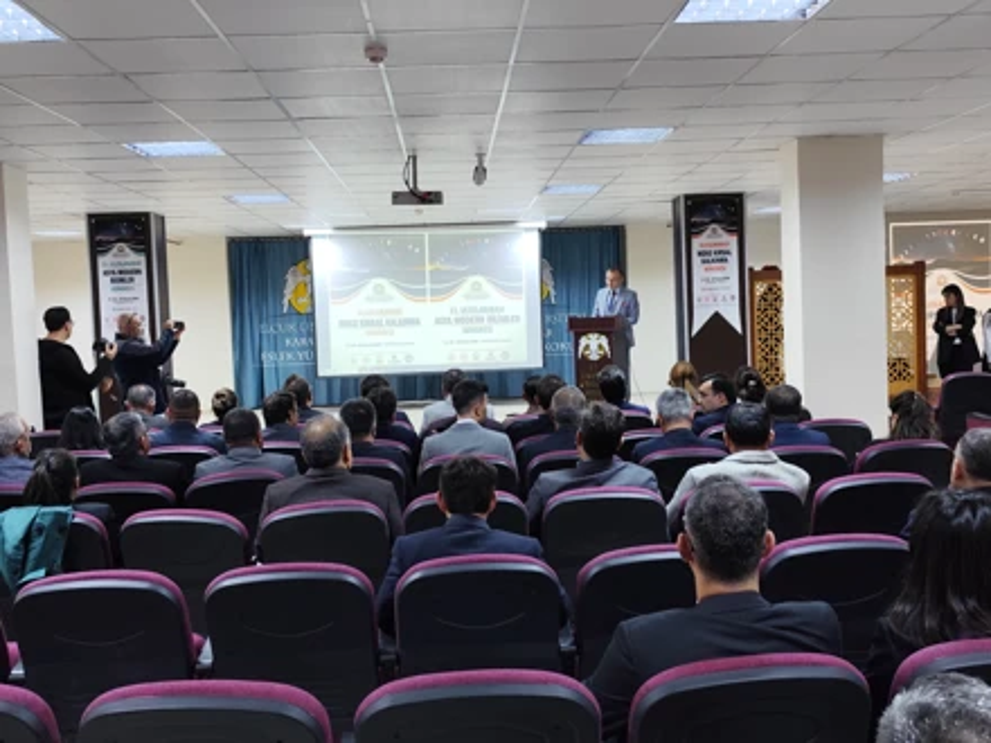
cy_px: 372
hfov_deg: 52.6
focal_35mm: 35
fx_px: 1002
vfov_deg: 40.7
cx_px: 496
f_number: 1.65
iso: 250
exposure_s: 1/33.3
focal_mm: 6.14
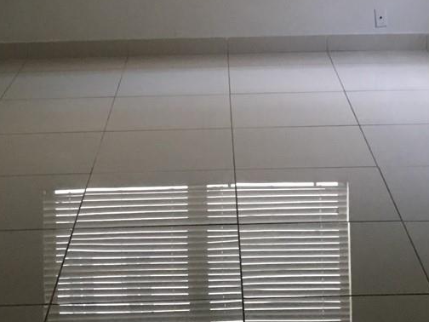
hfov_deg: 21.3
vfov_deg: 15.2
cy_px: -113
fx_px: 1140
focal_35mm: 92
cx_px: 223
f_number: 2.2
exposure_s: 1/10
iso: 80
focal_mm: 4.15
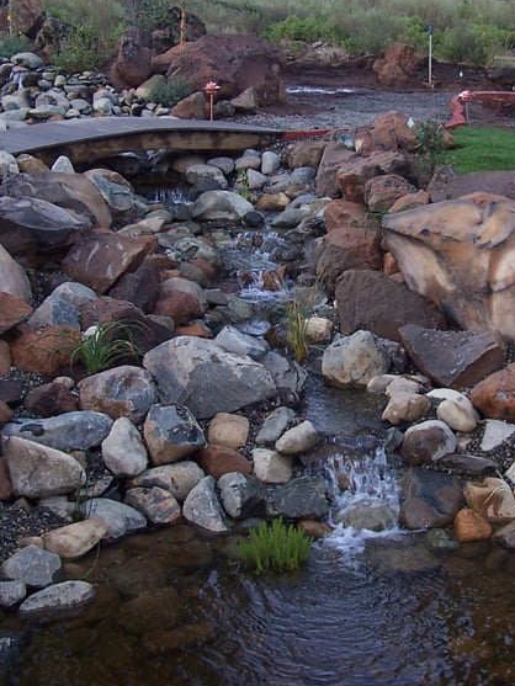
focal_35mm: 61
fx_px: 1210
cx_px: 324
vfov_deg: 31.6
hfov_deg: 24.0
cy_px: 267
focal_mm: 5.6
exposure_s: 1/60
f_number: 2.7
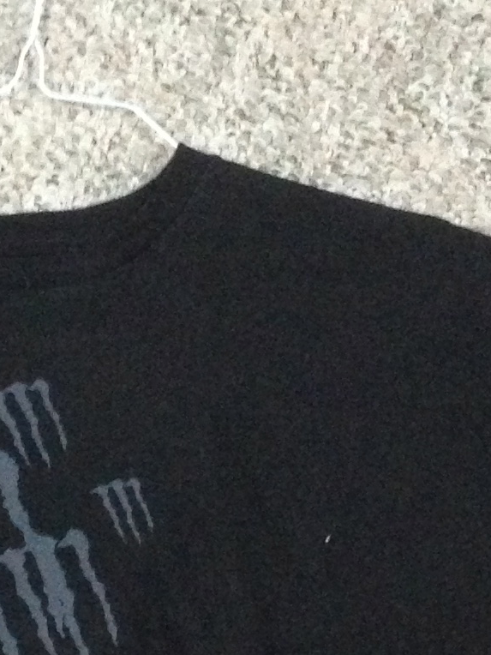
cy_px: 616
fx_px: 2667
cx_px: 26
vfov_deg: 13.8
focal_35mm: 141
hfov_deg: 10.5
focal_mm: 4.13
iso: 400
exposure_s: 1/20
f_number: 2.4
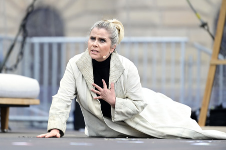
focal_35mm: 200
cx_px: 113
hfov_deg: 10.3
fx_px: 1255
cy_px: 75
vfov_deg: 6.9
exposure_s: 1/400
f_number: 2.8
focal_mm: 200
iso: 640
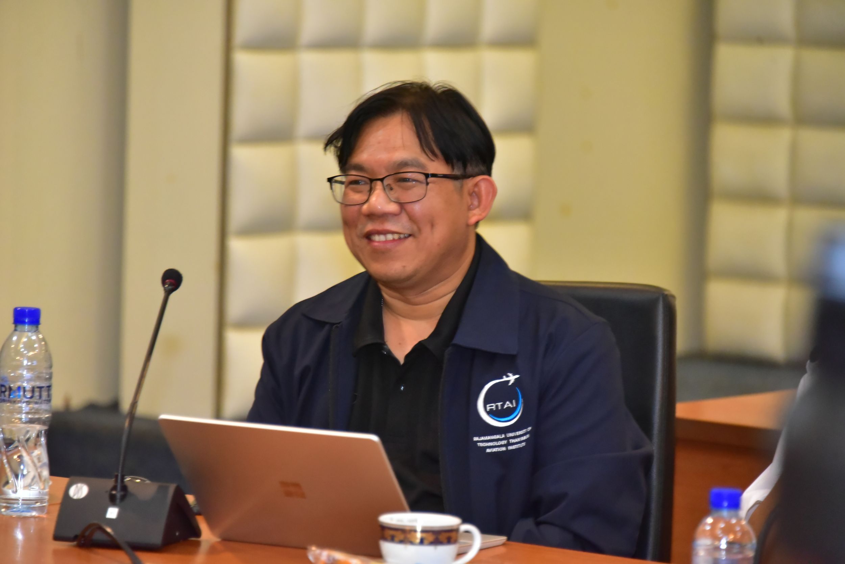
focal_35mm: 210
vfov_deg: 6.5
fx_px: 4931
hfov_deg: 9.8
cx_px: 422
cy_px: 282
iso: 8000
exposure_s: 1/125
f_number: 5.6
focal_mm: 210
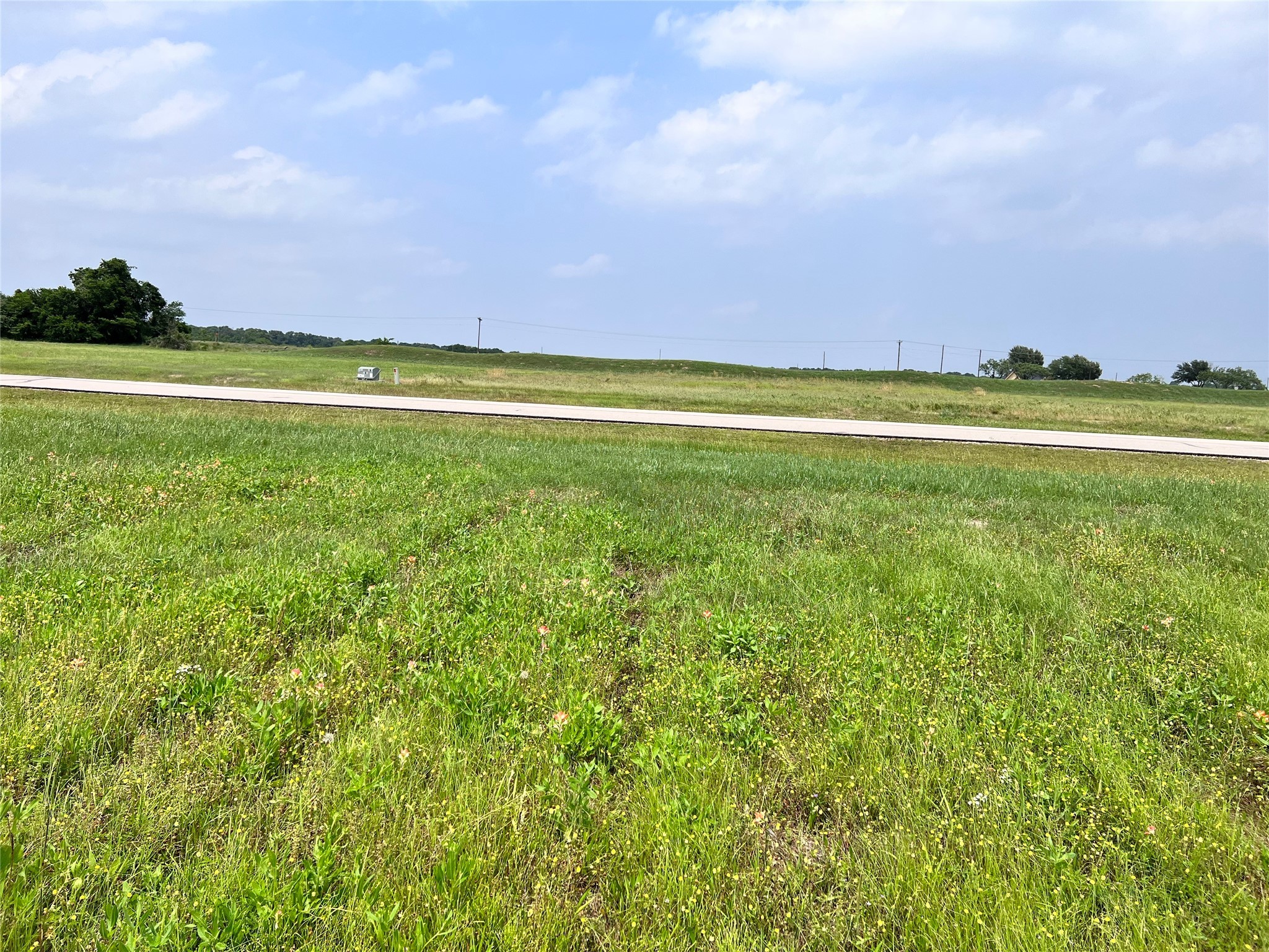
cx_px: 634
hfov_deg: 67.3
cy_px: 476
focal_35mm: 26
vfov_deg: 53.1
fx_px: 953
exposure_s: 1/5882
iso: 50
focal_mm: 5.7
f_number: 1.5
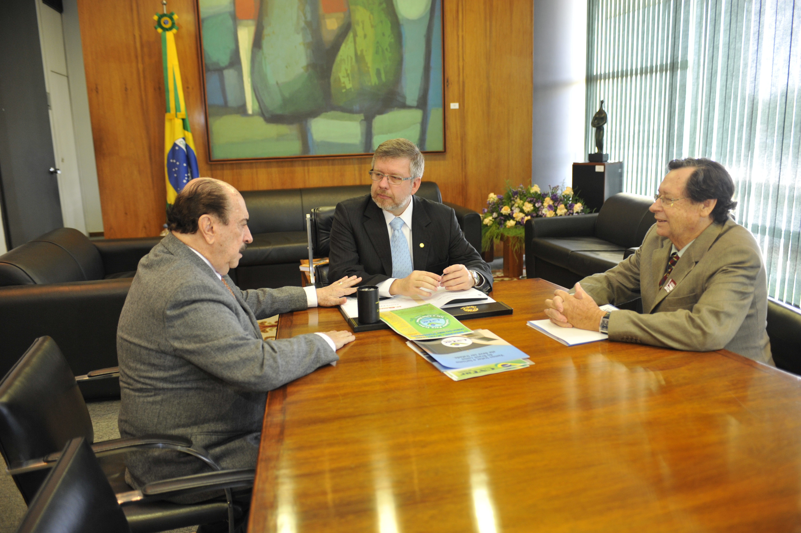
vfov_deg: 46.3
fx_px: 623
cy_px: 266
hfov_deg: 65.5
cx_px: 400
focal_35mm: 28
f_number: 3.2
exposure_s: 1/60
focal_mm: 28
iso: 1250
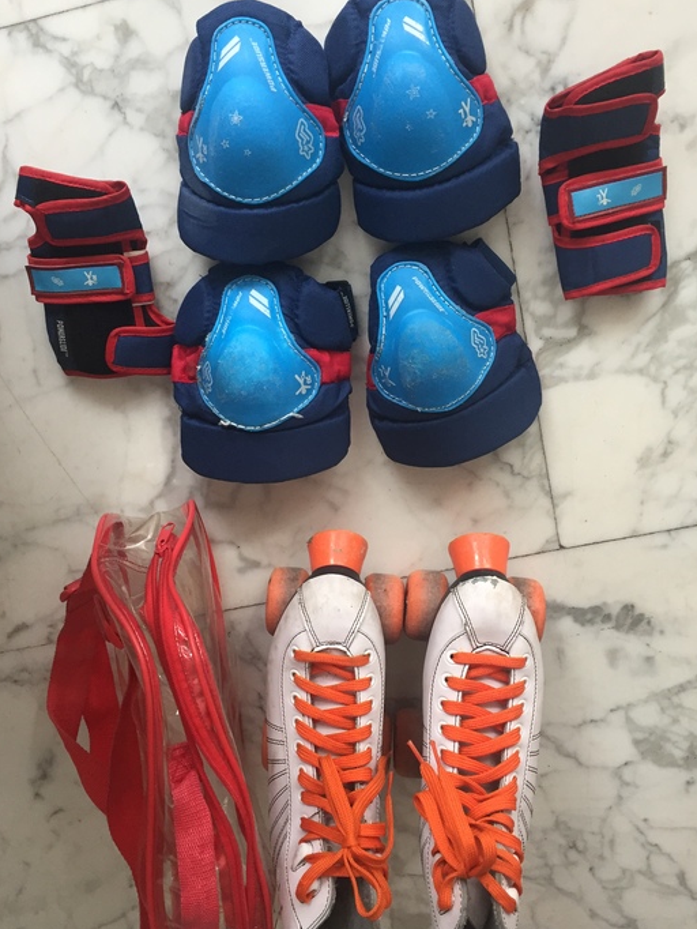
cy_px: 456
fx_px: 912
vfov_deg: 53.9
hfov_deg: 41.8
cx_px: 358
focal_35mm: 34
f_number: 2.2
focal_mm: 4.15
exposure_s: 1/33
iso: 64
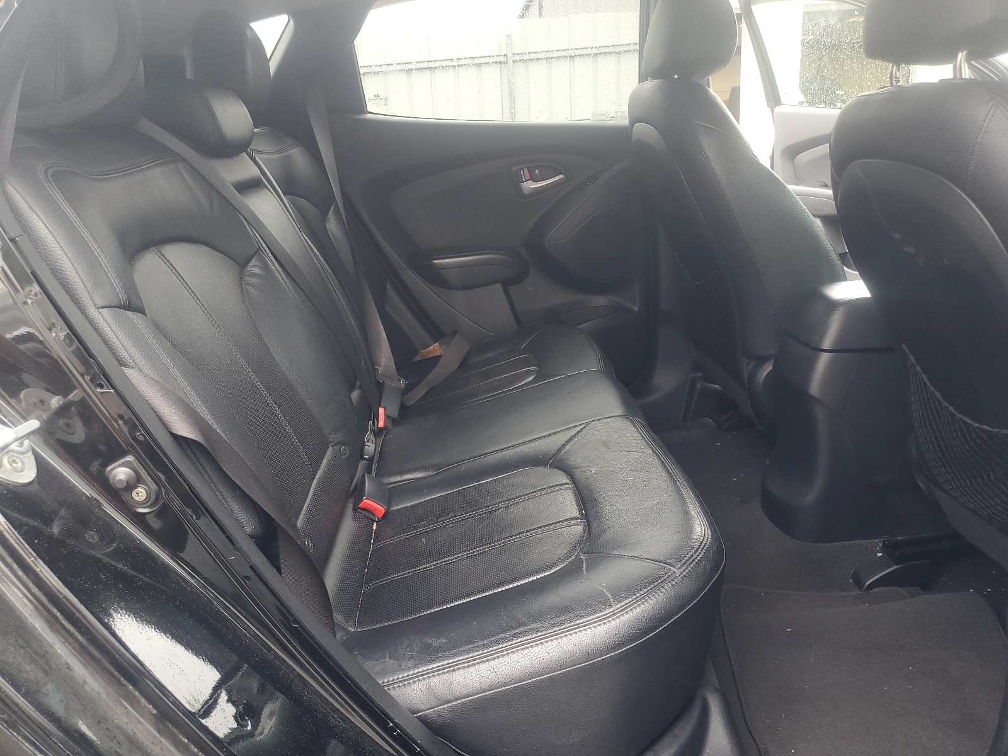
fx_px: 757
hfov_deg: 67.3
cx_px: 504
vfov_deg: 53.1
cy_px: 378
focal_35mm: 26
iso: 80
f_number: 1.5
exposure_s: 1/120
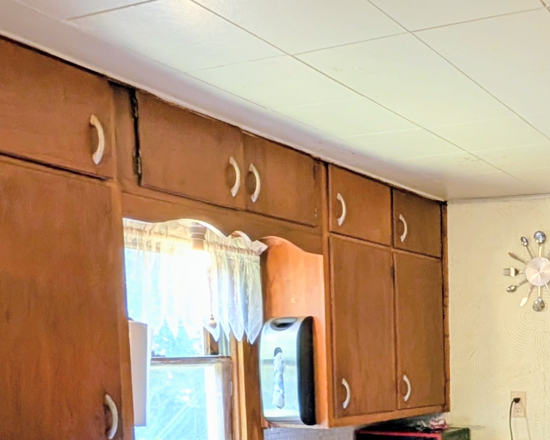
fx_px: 684
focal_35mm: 42
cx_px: 528
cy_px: 438
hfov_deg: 39.5
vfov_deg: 32.8
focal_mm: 2.02
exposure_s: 1/30
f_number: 1.7
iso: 76
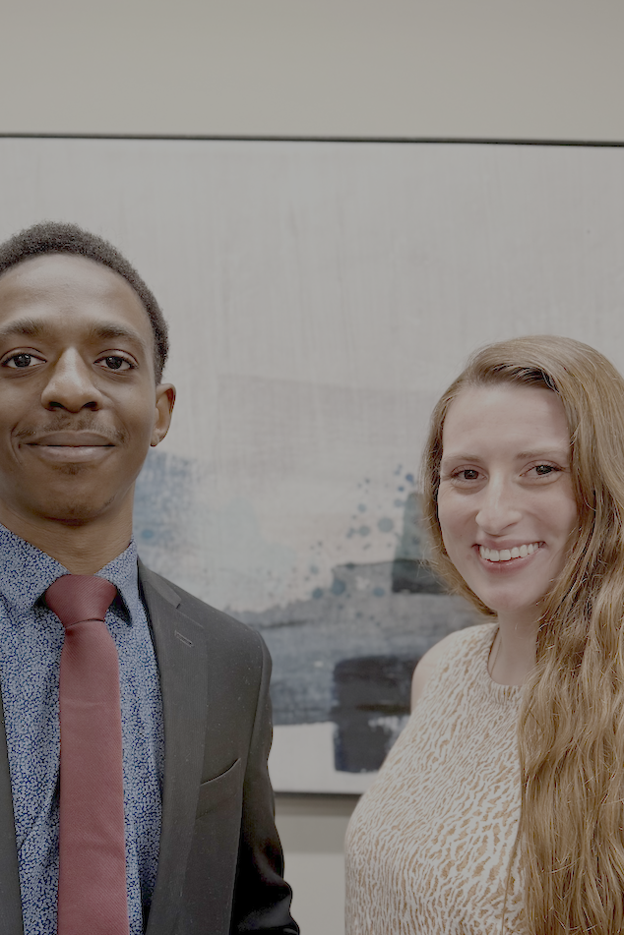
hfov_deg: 37.6
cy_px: 628
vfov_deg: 53.3
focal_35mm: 35
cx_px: 226
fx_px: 910
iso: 200
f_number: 1.78
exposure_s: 1/120
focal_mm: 6.76
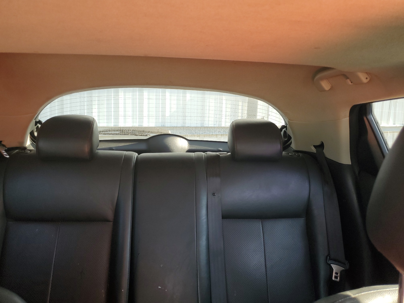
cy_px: 152
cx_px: 202
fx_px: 303
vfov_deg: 53.1
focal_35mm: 26
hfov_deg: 67.3
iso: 63
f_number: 1.5
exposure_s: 1/120
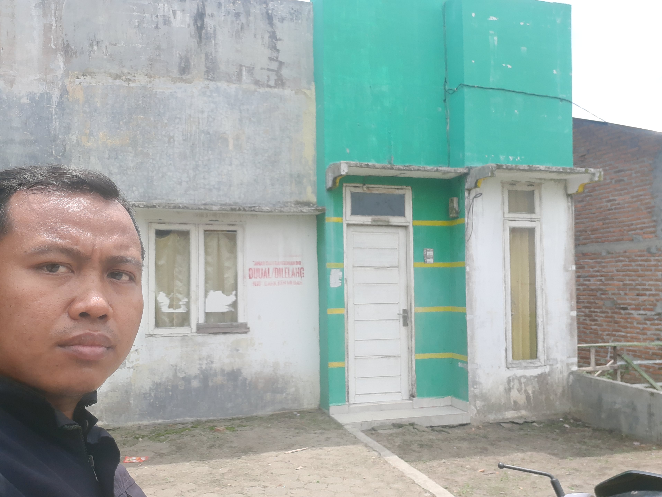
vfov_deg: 54.9
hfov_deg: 69.4
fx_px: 478
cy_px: 248
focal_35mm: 25
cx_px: 331
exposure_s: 1/567
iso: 64
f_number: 2
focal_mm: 3.4
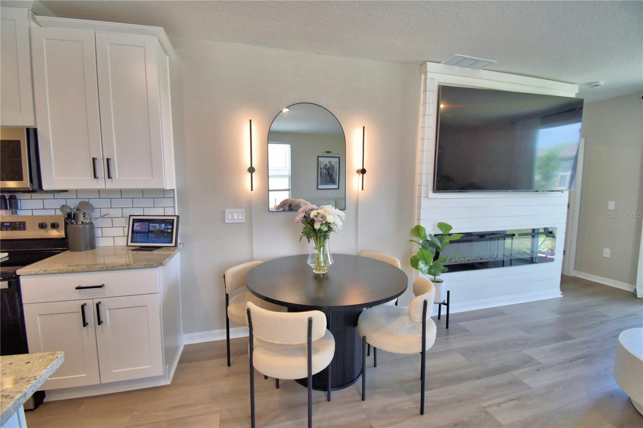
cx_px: 322
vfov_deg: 77.3
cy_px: 214
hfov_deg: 100.4
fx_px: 268
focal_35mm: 15
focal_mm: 10
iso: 400
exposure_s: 1/100
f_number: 4.5
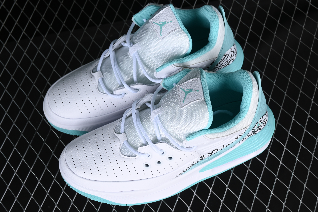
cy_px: 106
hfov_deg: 27.0
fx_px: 662
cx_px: 159
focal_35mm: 75
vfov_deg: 18.2
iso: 160
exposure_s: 1/80
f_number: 8
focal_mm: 50
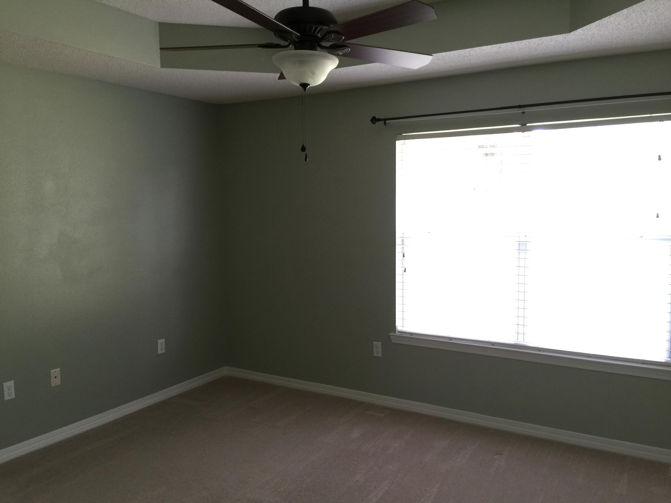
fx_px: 562
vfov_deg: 48.2
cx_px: 336
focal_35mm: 29
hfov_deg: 61.7
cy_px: 252
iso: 64
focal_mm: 4.15
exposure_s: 1/15
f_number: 2.2
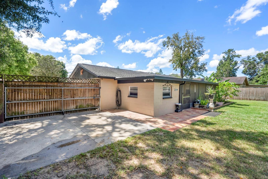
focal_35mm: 16
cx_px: 134
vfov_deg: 73.7
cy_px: 90
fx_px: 119
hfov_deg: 96.7
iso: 800
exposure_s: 1/2000
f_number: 7.1
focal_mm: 16
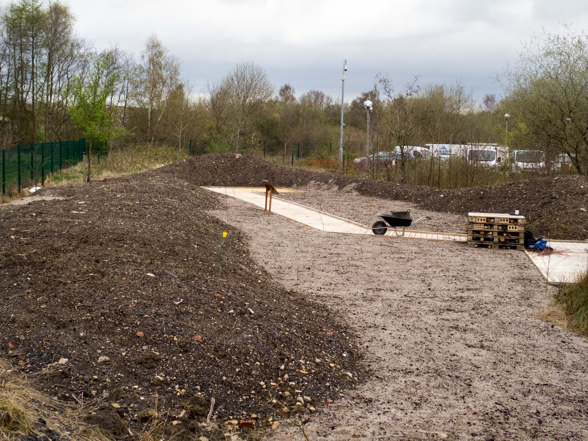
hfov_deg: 38.2
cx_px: 294
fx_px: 849
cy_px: 220
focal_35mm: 50
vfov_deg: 29.1
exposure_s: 1/500
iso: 100
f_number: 3.5
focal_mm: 10.8
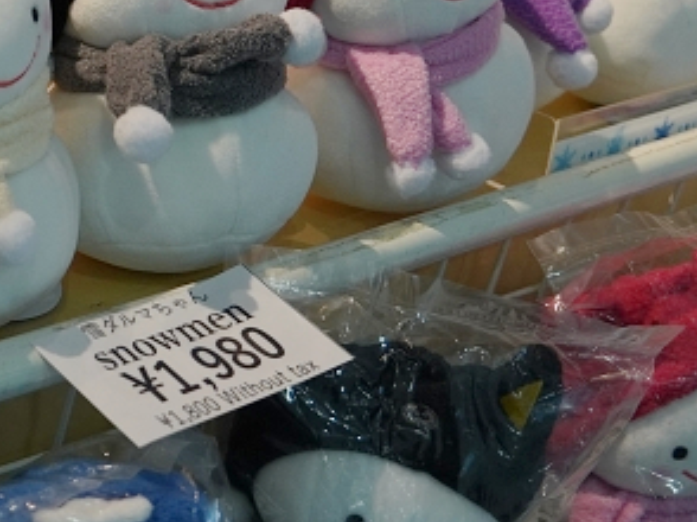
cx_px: -503
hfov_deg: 15.7
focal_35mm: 110
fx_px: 2213
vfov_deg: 13.0
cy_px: -138
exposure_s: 1/160
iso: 800
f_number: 4
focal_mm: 28
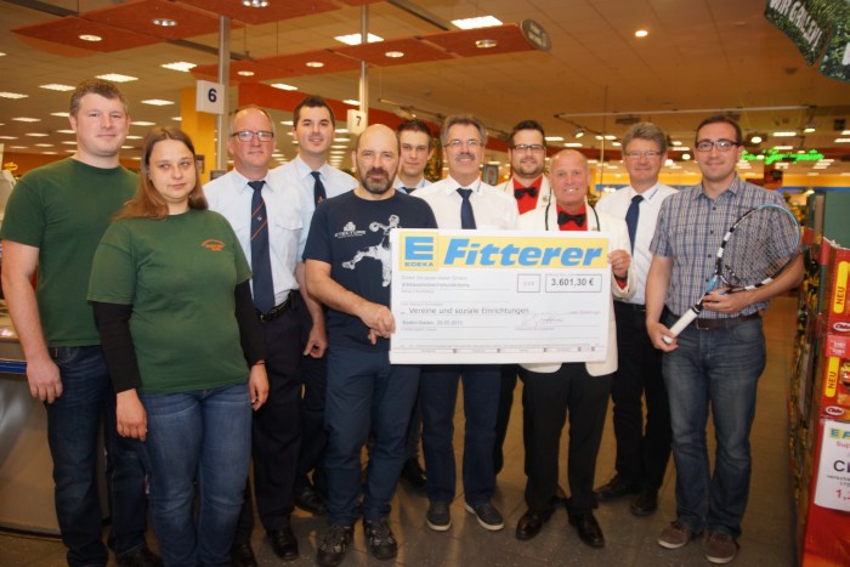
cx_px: 425
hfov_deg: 67.4
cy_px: 284
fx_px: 638
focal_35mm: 27
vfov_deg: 47.9
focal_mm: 18
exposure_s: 1/60
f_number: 8
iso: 400
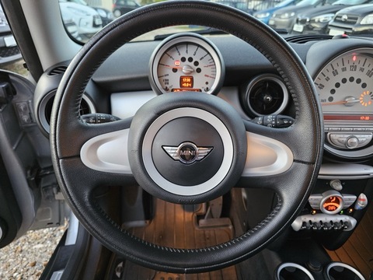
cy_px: 140
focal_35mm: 23
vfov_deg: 58.9
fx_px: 248
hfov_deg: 73.9
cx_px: 186
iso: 640
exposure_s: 1/33
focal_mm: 6.3
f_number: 1.7
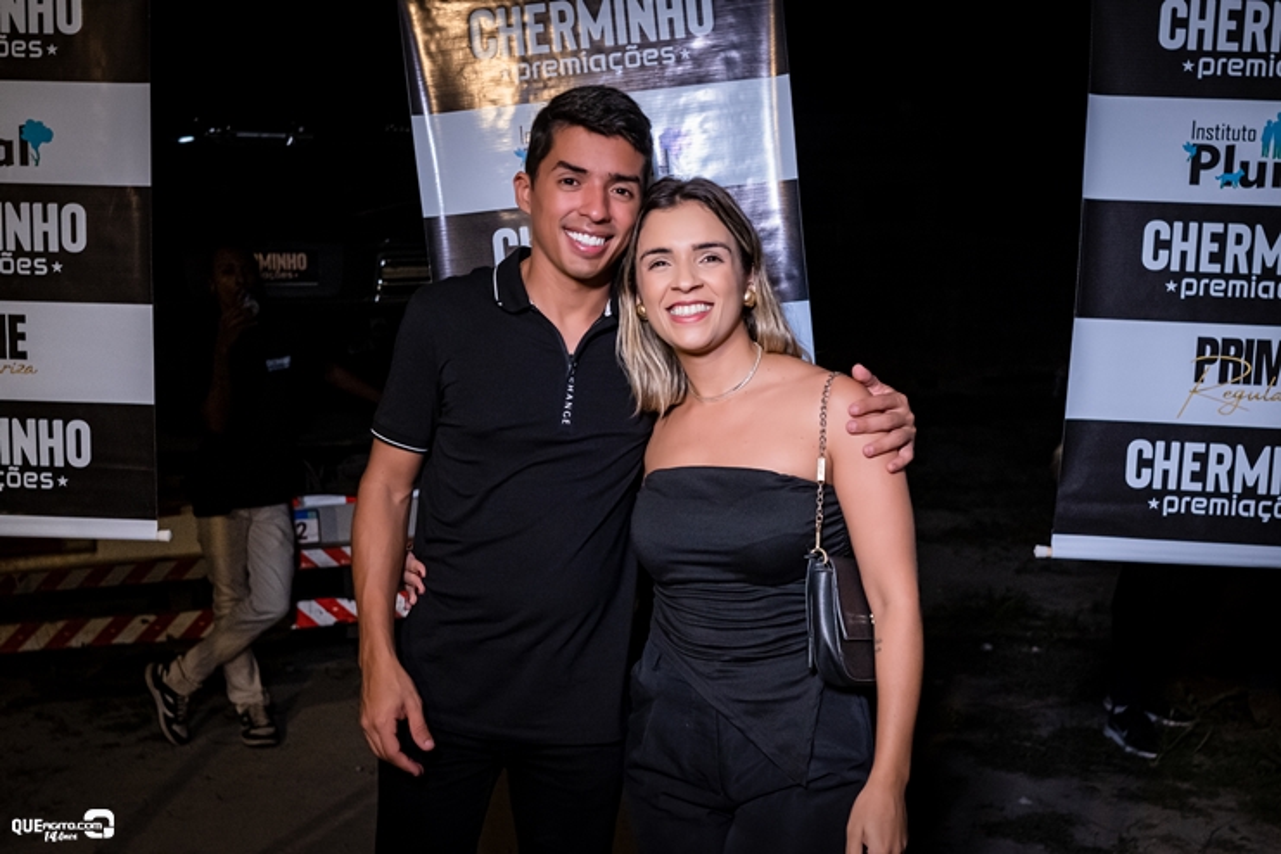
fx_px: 1281
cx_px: 640
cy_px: 427
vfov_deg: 36.9
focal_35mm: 36
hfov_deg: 53.1
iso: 2000
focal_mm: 24
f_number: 2.8
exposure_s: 1/400
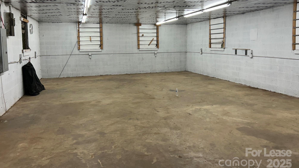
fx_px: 230
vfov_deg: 39.9
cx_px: 150
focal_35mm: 29
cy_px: 61
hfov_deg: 66.1
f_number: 1.5
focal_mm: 5.7
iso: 64
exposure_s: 1/120
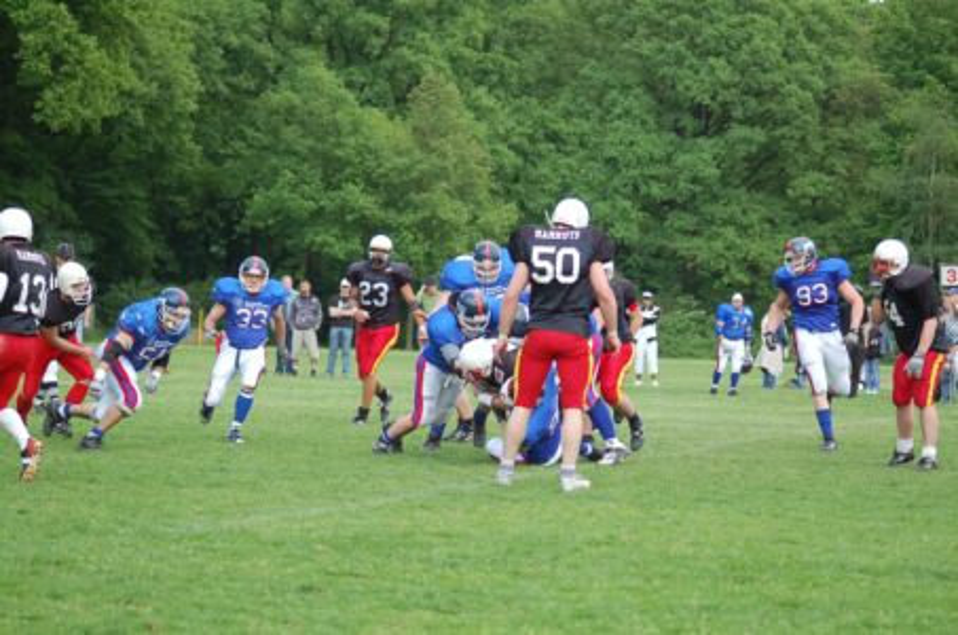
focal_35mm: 123
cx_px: 479
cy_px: 318
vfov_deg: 11.1
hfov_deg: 16.7
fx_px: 3266
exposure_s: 1/640
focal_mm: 82
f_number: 4
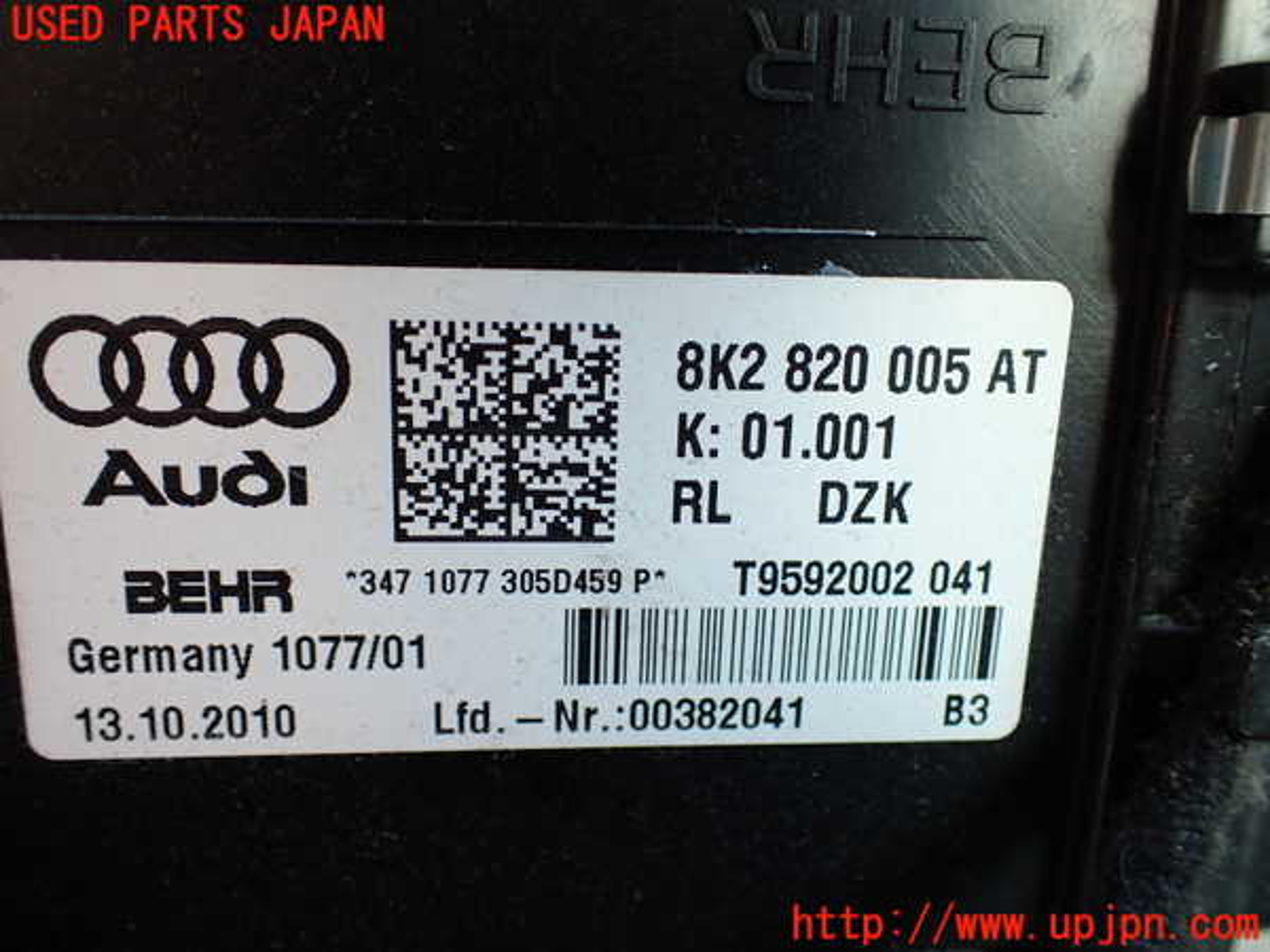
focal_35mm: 30
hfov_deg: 60.0
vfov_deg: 46.8
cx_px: 635
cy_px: 476
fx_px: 1101
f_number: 2.3
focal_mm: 5.4
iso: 160
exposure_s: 1/125
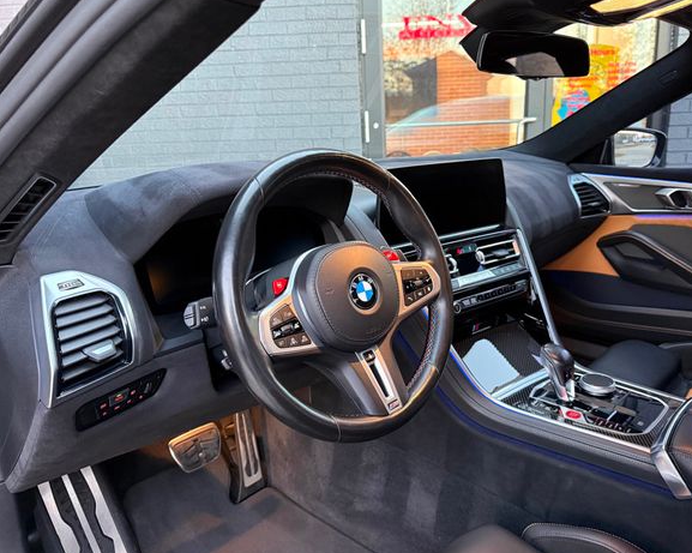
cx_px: 383
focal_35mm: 26
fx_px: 532
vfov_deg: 54.9
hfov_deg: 65.9
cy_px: 272
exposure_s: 1/49
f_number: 1.78
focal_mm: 6.76
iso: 640
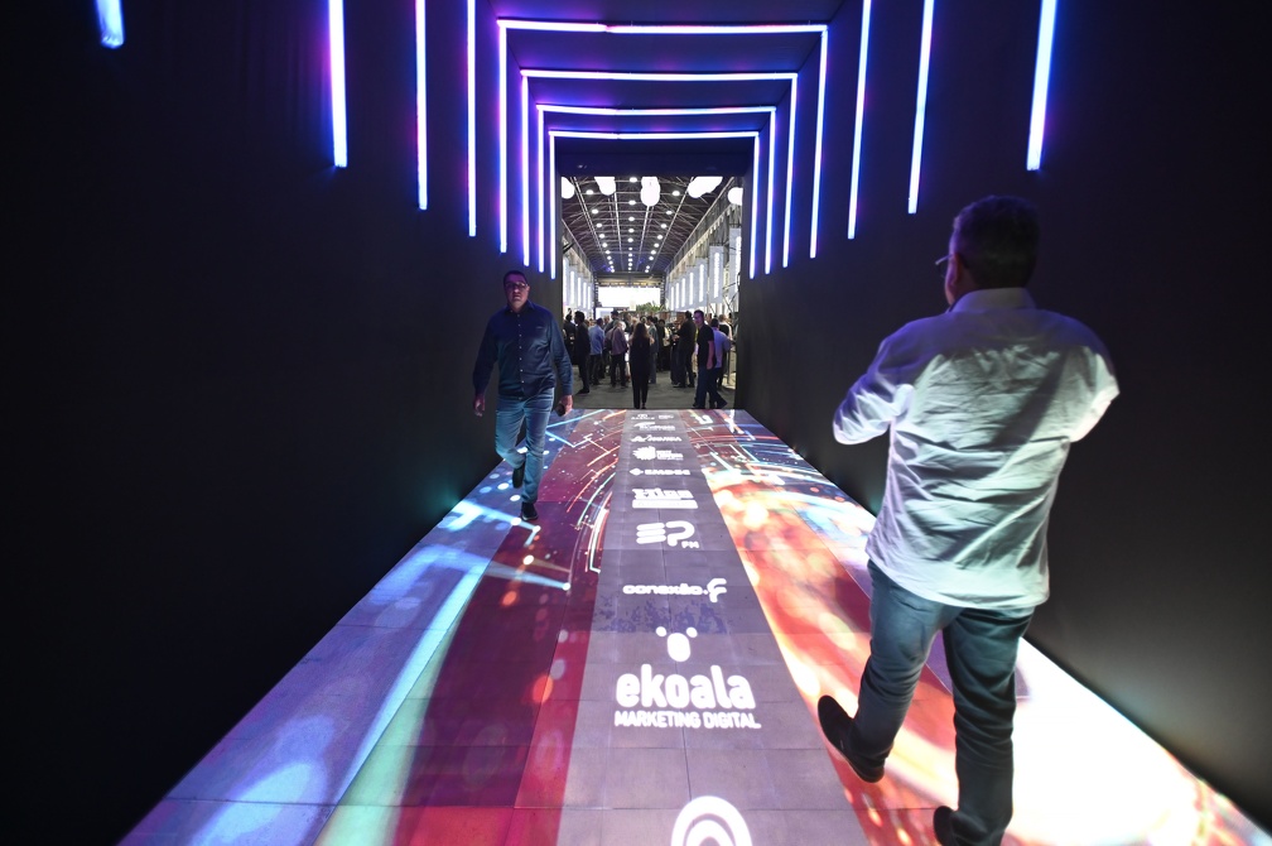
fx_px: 600
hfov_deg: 93.3
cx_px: 636
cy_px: 423
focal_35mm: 17
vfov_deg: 70.3
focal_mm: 17
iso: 2500
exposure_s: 1/80
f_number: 2.8
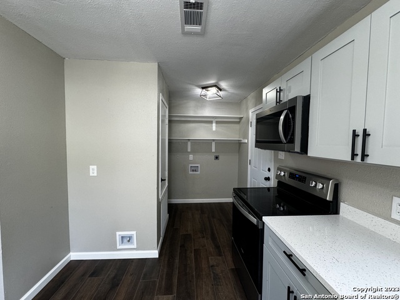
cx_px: 200
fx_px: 162
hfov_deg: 102.1
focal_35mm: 14
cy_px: 150
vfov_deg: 85.7
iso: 250
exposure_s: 1/120
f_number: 2.2
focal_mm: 2.22
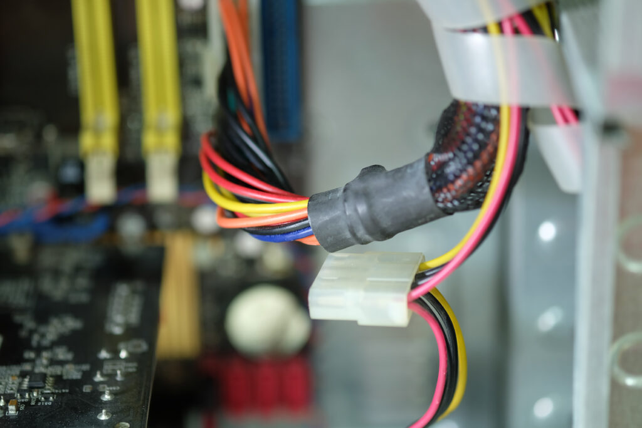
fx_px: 1605
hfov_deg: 22.6
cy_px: 214
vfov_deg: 15.2
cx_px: 321
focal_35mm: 90
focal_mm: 60
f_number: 2.4
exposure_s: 1/8
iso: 320
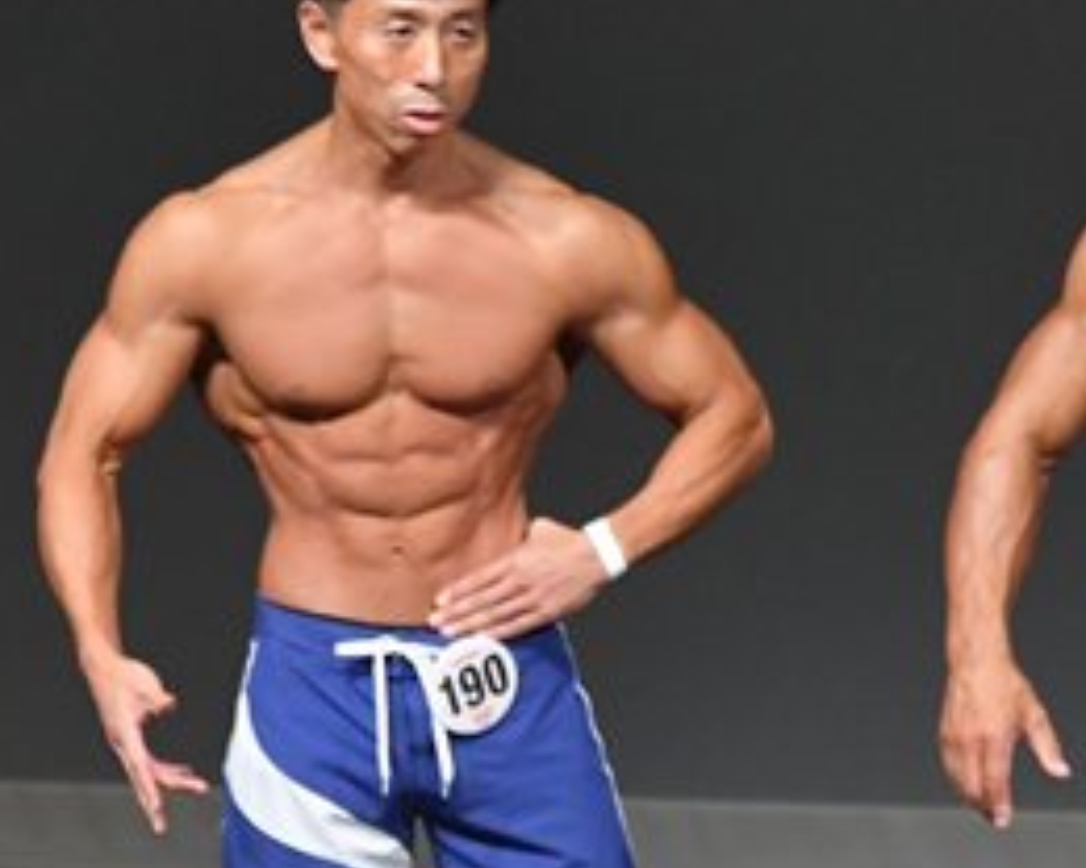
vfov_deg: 1.6
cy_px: 684
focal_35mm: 966
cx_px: 169
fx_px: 31049
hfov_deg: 2.0
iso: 4000
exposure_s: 1/400
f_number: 5.6
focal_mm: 230
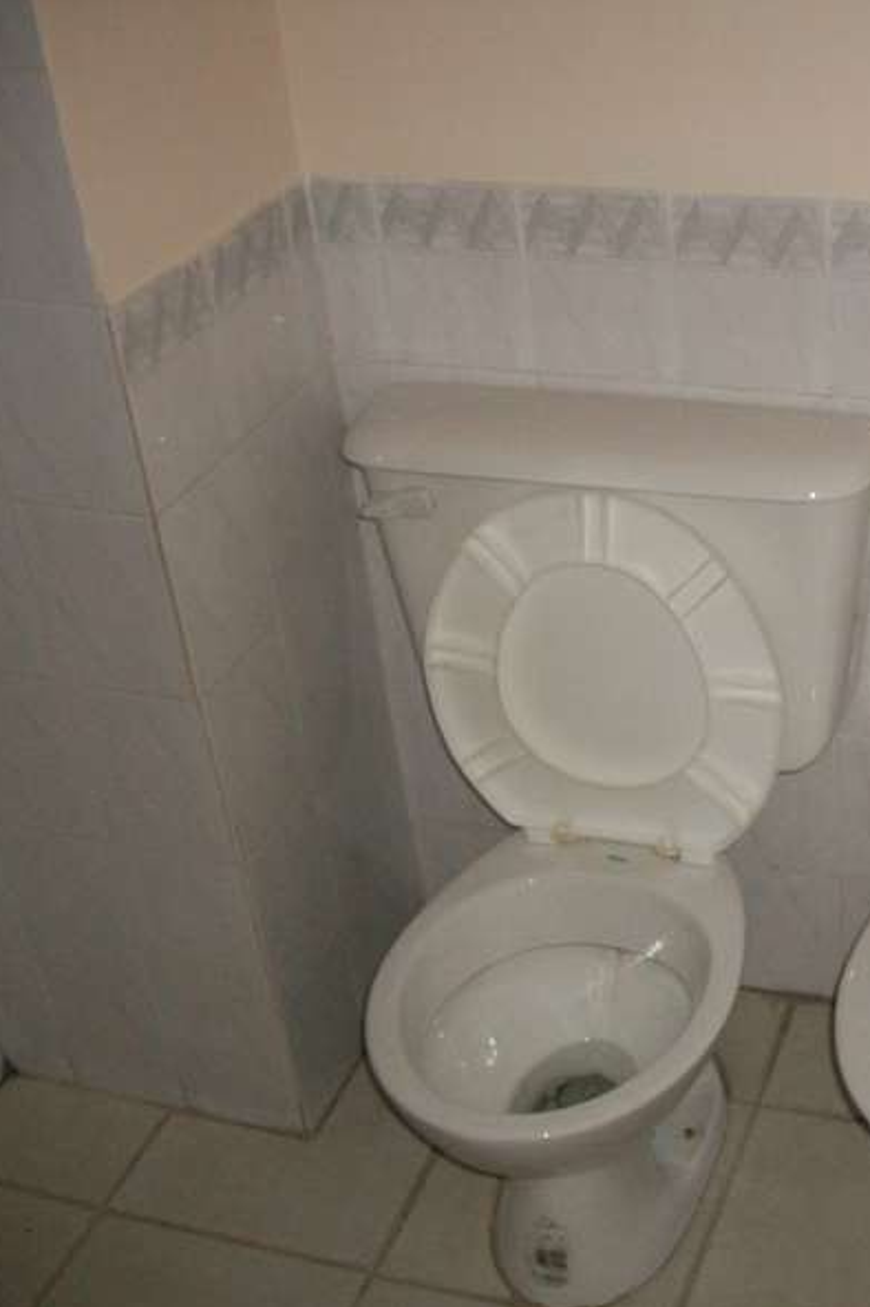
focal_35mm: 45
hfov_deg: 28.3
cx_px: 832
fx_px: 1633
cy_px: 658
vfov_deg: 43.6
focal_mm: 5.7
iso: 160
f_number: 2.9
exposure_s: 1/60
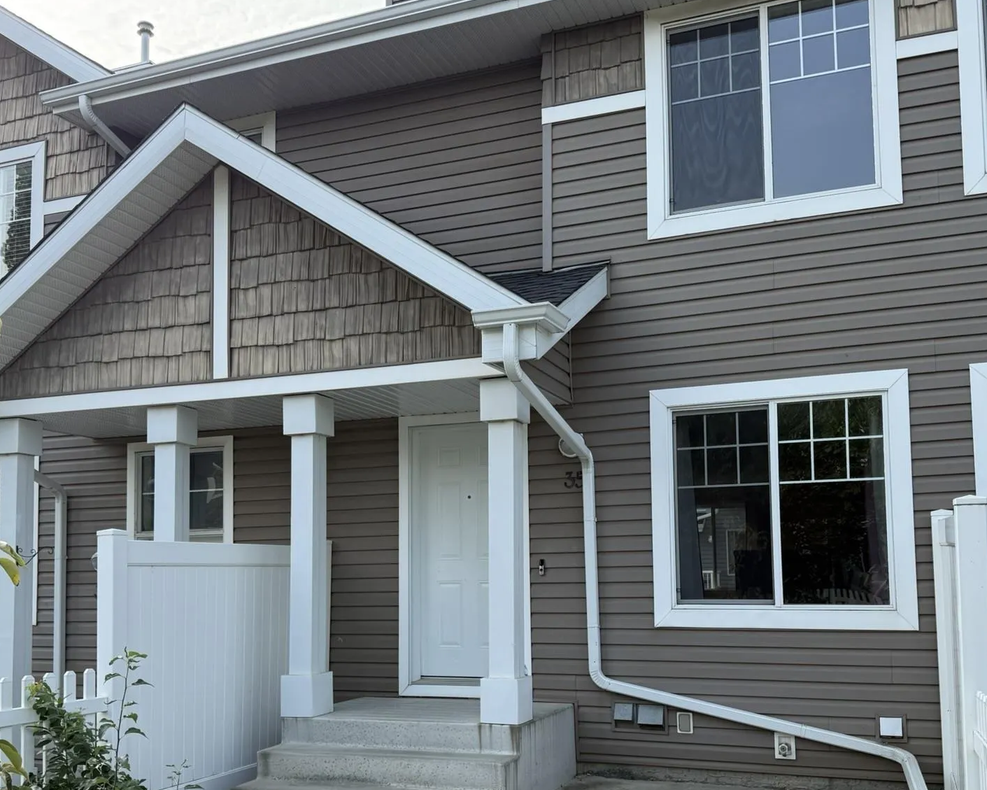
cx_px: 503
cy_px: 502
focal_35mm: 34
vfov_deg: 43.0
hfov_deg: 52.8
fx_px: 993
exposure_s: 1/1337
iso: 80
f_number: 1.78
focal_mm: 6.76
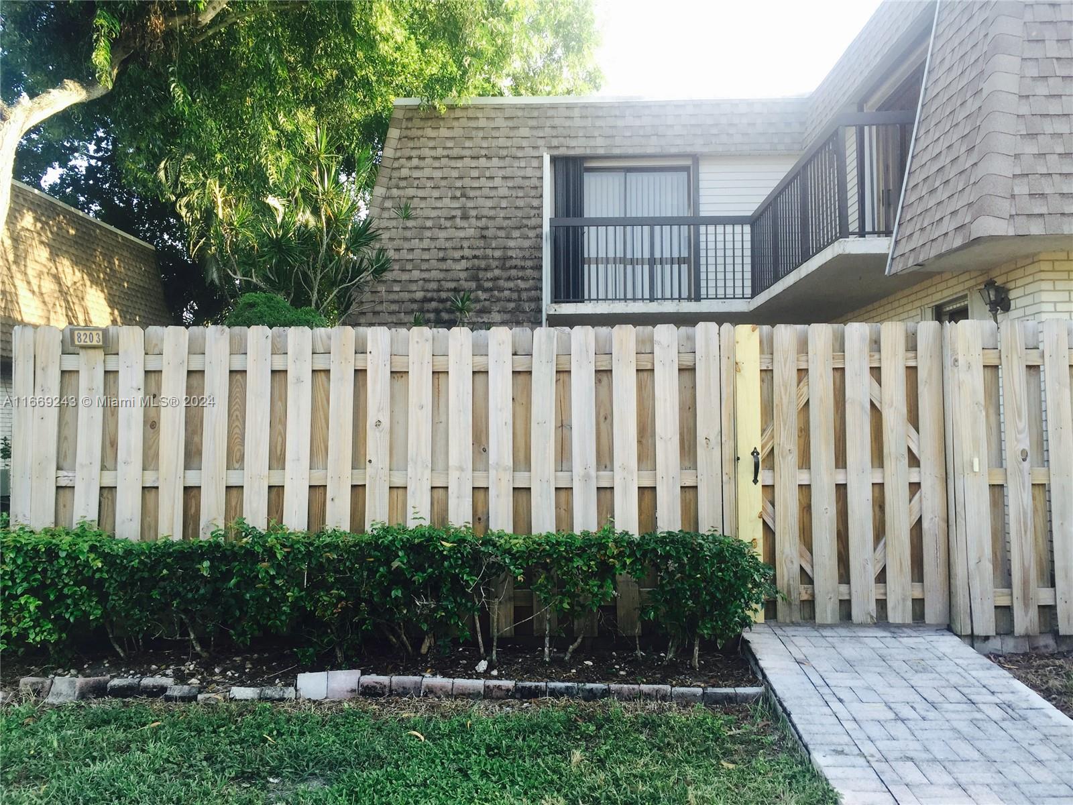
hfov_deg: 61.7
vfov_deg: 48.2
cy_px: 402
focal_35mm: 29
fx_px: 899
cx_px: 536
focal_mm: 4.15
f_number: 2.2
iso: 32
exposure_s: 1/134
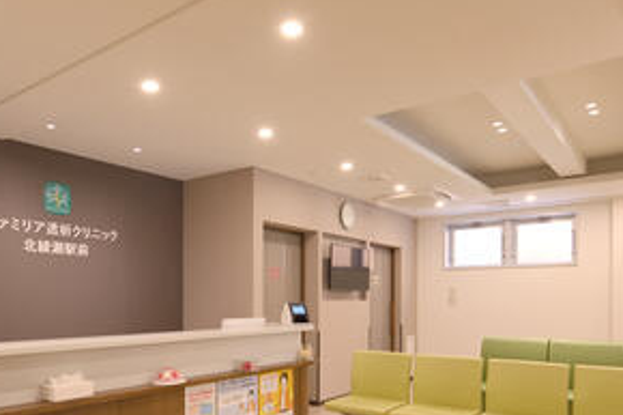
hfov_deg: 63.4
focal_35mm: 29
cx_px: 271
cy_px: 301
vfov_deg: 43.7
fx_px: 502
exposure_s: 1/5
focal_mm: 14
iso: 64
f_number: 11
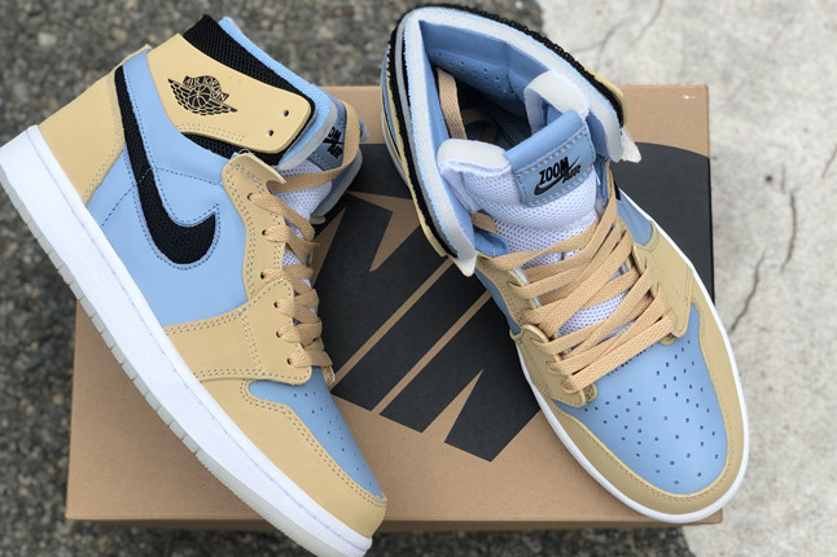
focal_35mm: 62
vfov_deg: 21.9
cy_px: 324
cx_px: 386
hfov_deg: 32.4
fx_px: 1441
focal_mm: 6
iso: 16
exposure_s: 1/254
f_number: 2.4
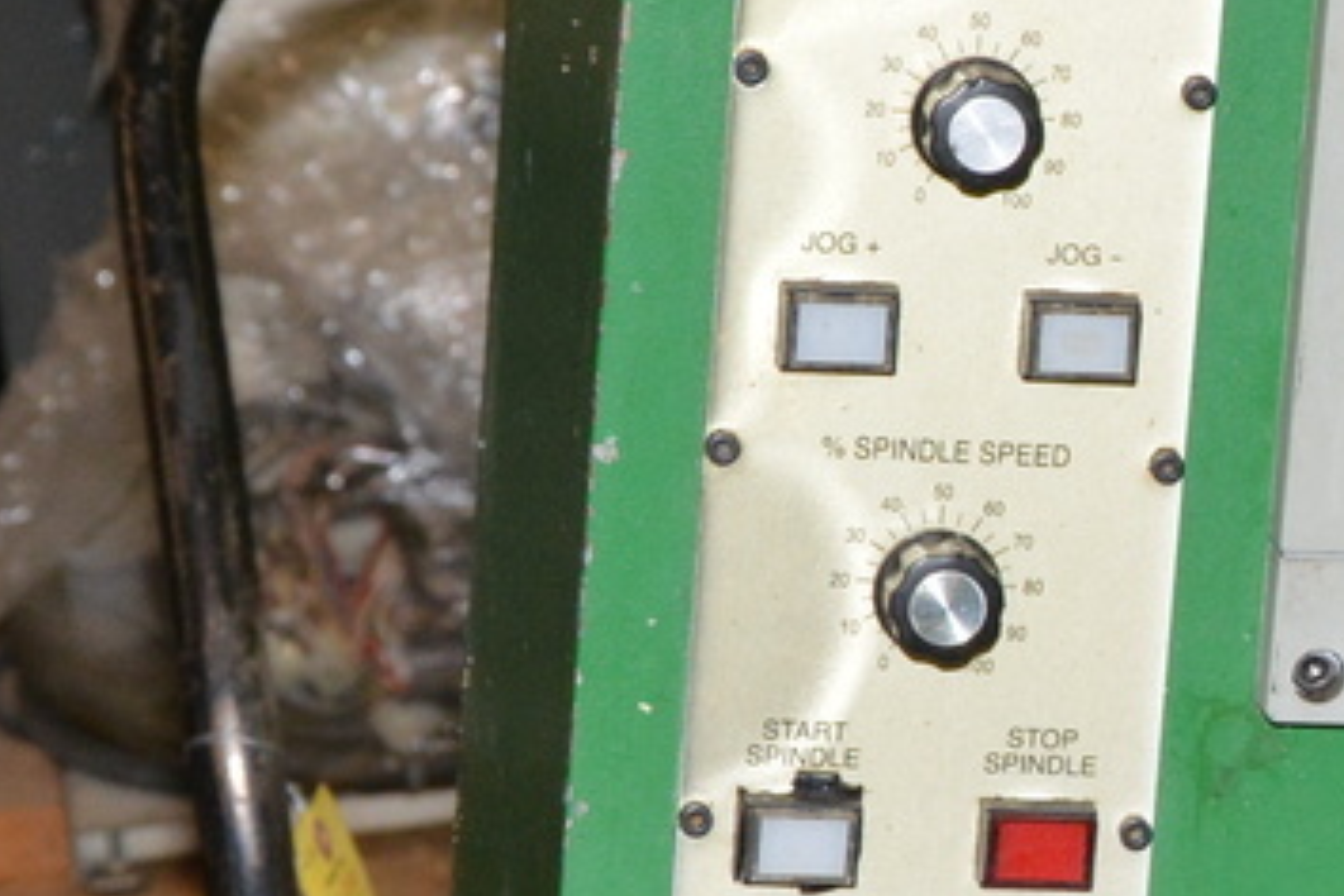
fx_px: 9146
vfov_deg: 5.6
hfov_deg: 8.2
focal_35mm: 245
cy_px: 596
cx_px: 1978
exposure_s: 1/60
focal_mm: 34
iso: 800
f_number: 7.1
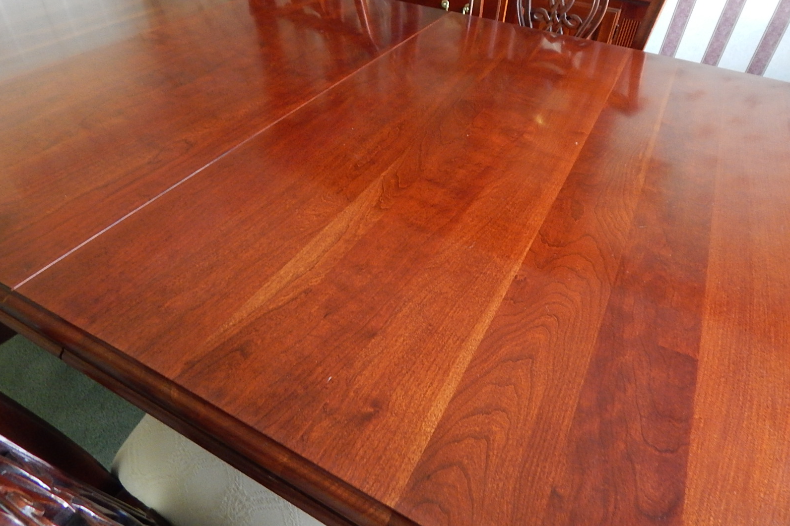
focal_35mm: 23
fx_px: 505
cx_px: 394
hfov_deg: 76.1
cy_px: 229
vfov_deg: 54.9
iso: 400
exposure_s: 1/30
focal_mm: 4
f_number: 3
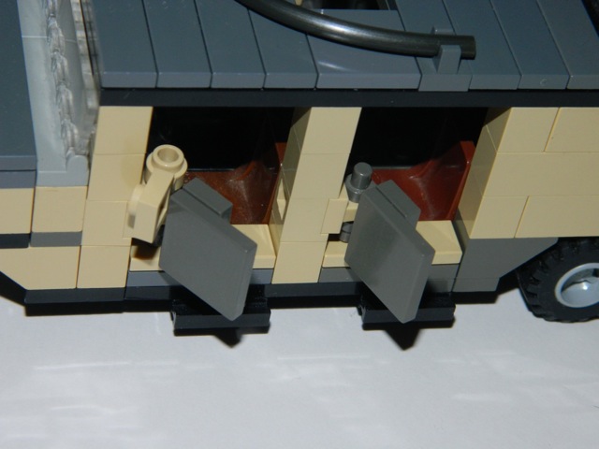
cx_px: 300
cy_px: 224
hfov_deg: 19.1
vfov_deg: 14.4
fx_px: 1782
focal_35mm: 103
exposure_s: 1/60
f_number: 12.6
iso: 200
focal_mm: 18.6
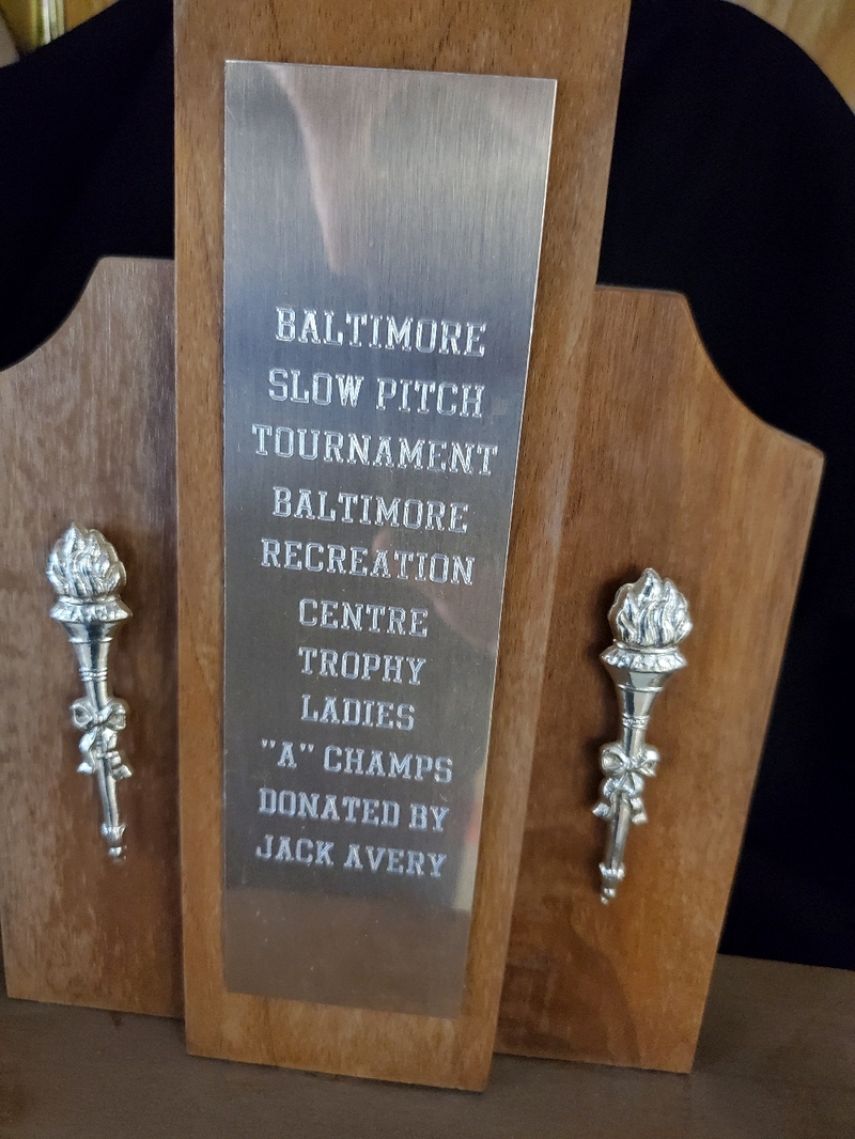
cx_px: 428
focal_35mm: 26
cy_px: 570
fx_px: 856
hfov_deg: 53.1
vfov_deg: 67.3
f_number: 1.5
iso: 640
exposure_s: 1/33
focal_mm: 4.3
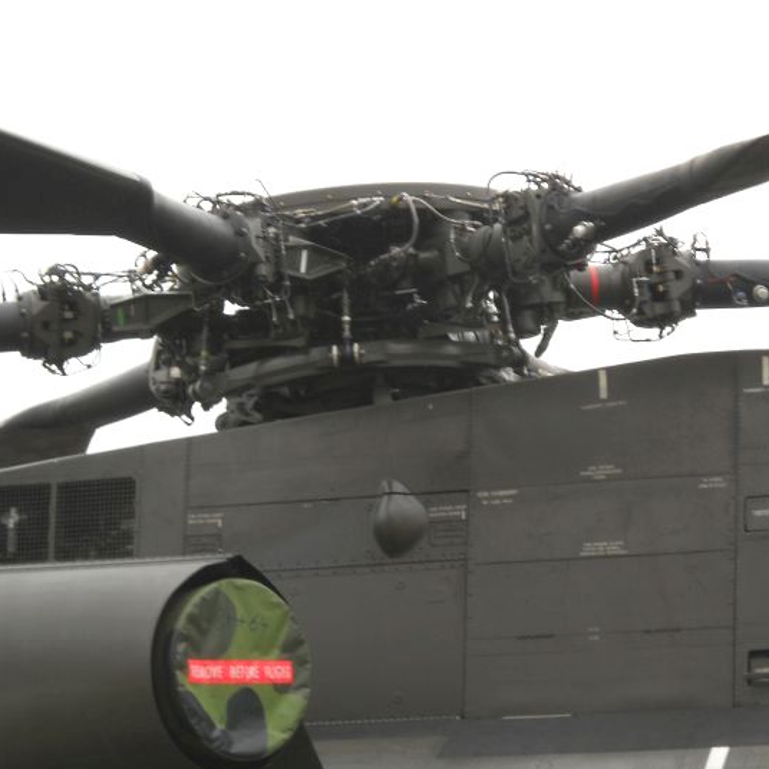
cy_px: 384
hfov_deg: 10.2
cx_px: 468
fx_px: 4323
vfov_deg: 10.2
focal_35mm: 172
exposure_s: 1/60
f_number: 6.7
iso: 80
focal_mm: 24.03
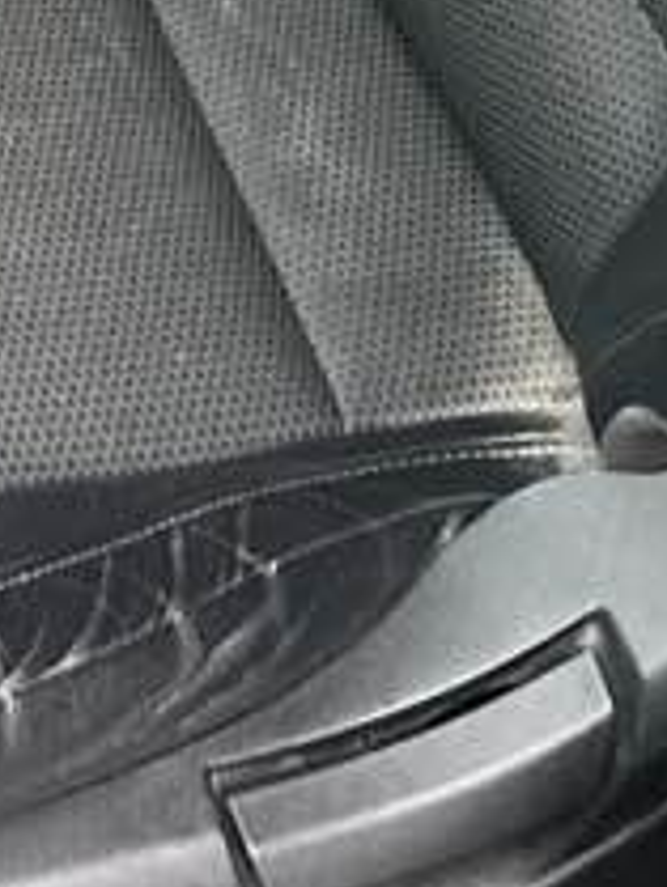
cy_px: -891
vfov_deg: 15.1
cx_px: -147
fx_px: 2695
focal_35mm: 105
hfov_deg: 13.7
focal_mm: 5.7
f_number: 1.5
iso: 1000
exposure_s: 1/30
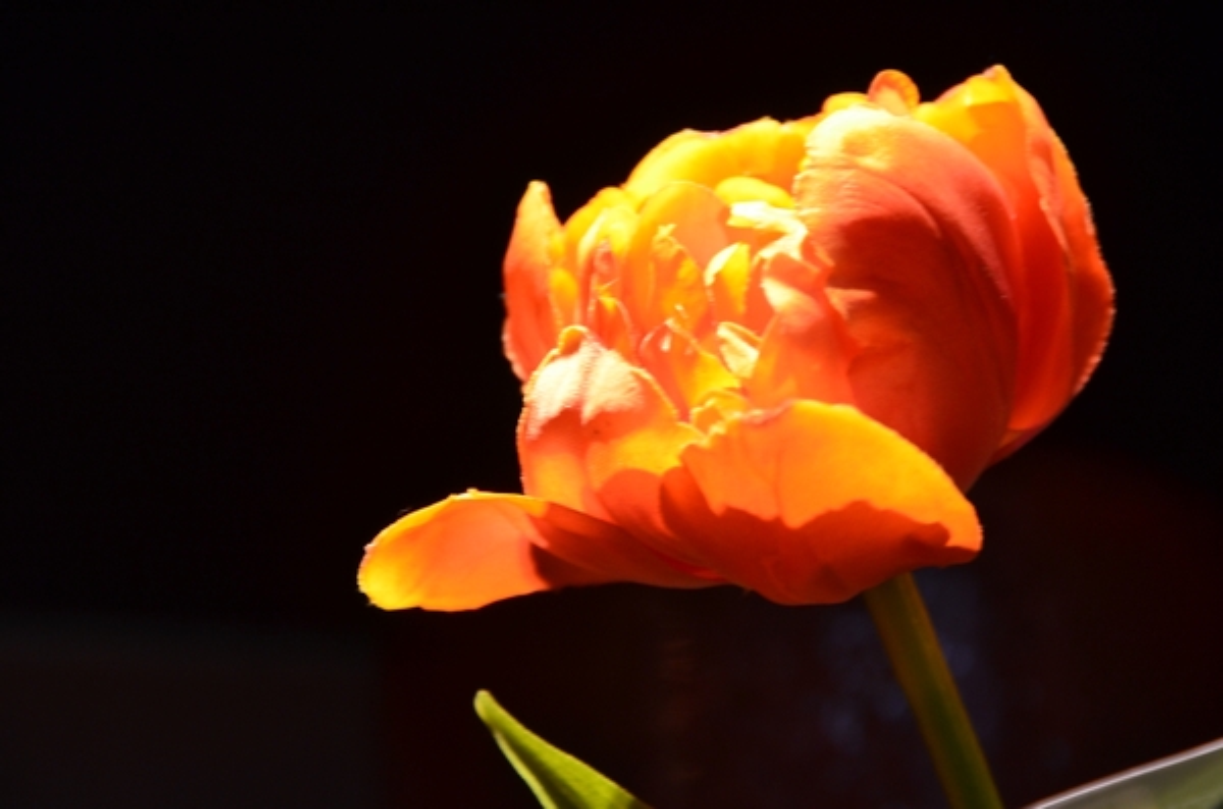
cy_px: 404
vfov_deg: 4.6
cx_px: 612
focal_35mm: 300
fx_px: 10167
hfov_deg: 6.9
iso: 800
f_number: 8
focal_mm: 200
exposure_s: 1/15
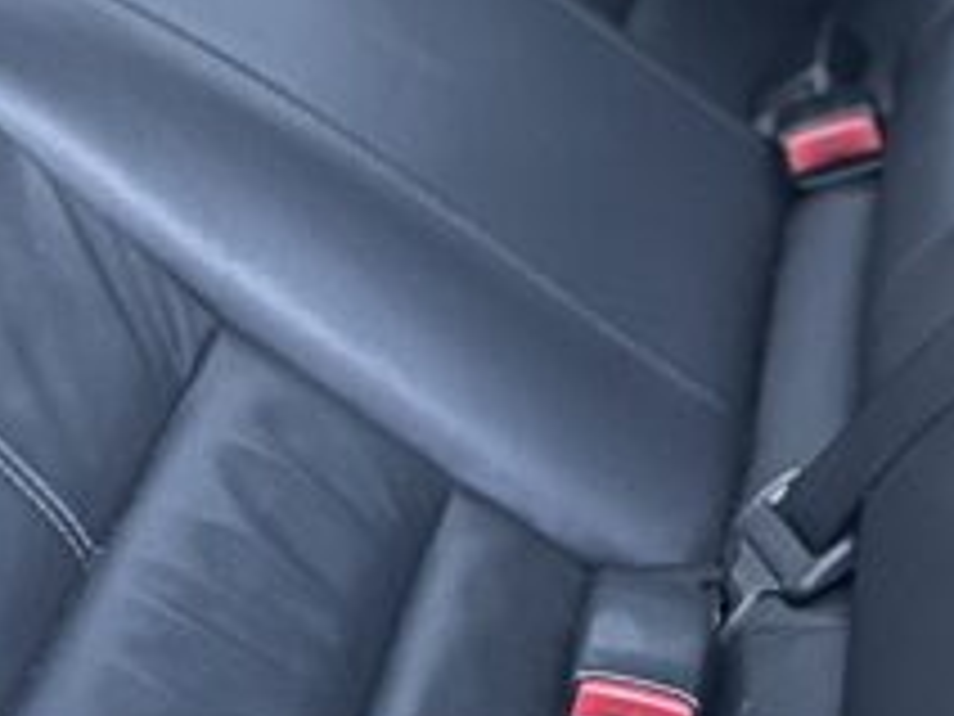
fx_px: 3197
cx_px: 274
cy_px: -14
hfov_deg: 16.9
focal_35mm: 116
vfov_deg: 12.6
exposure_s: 1/24
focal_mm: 6.86
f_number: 1.78
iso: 2000
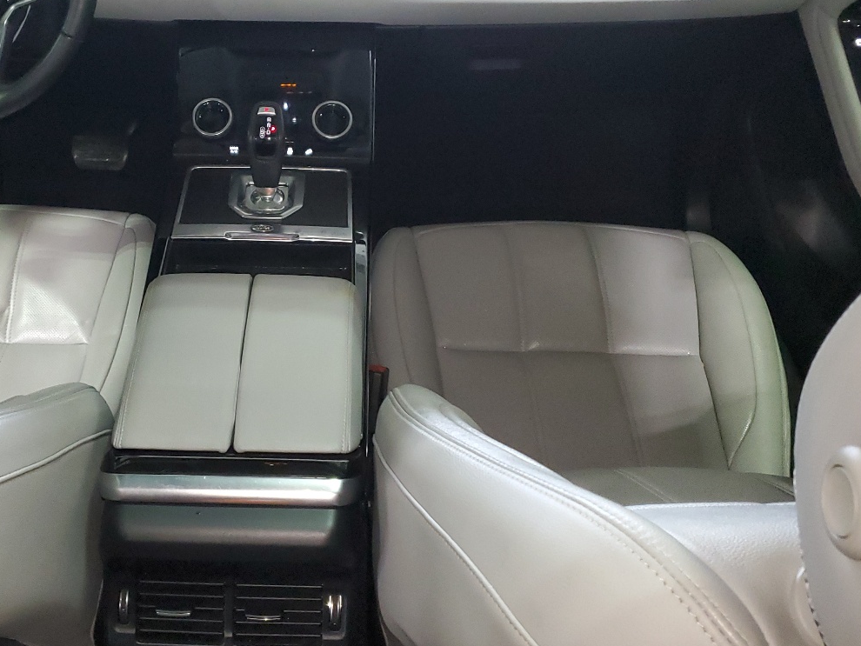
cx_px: 289
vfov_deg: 34.3
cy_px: 276
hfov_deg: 44.2
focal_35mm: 42
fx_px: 1045
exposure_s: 1/40
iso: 328
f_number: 1.5
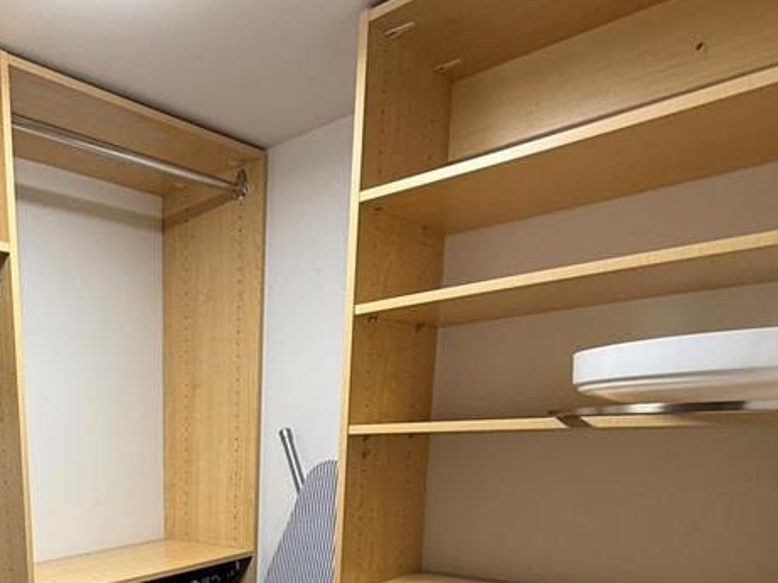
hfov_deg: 52.8
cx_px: 109
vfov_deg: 39.4
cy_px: 599
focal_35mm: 31
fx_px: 696
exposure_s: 1/120
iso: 250
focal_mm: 2.22
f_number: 2.2
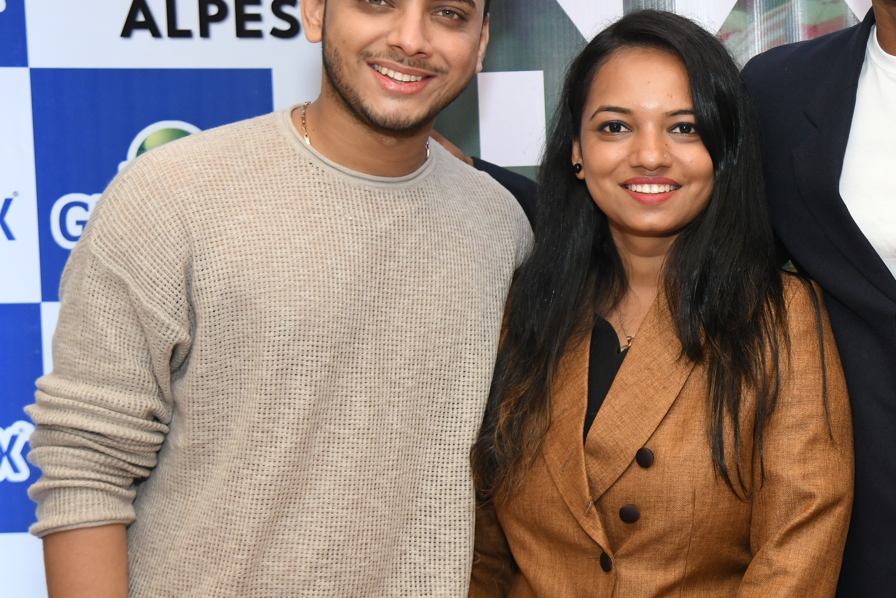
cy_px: 358
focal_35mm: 88
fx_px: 2190
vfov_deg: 15.5
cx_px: 885
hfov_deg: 22.3
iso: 1250
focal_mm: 38
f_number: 4.5
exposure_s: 1/160
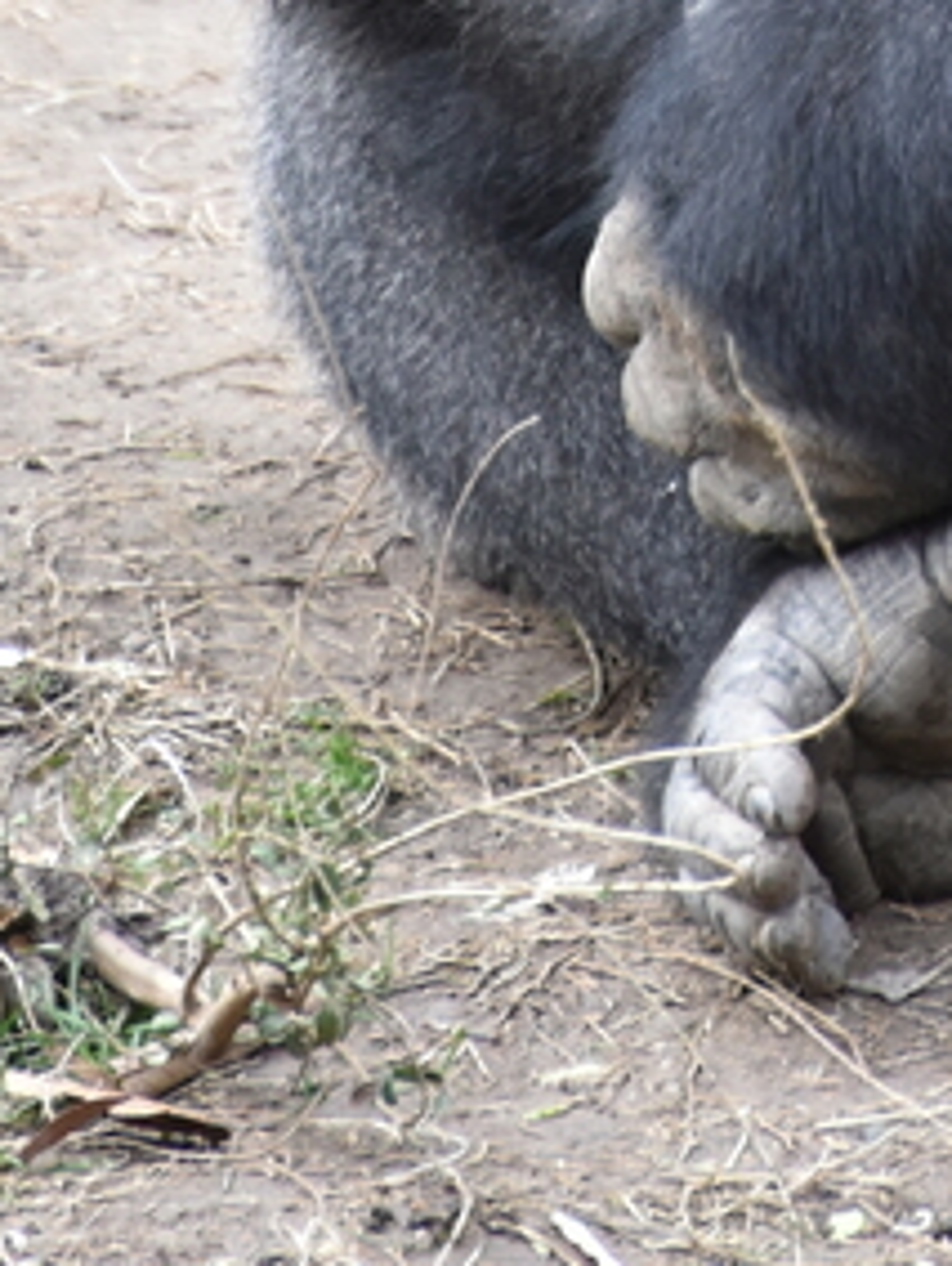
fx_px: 39733
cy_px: -1145
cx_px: 1354
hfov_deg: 1.4
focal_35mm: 1086
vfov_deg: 1.8
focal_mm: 250
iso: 1800
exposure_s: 1/500
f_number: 5.6
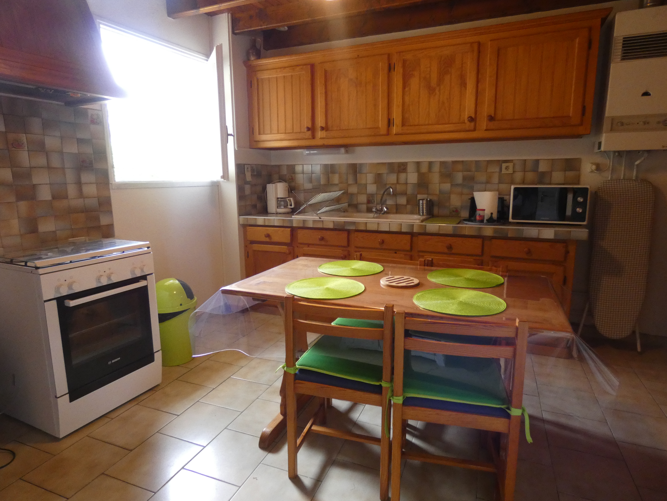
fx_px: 385
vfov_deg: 66.0
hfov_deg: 81.7
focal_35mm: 20
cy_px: 250
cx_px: 334
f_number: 2.8
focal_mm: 3.6
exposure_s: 1/60
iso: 500
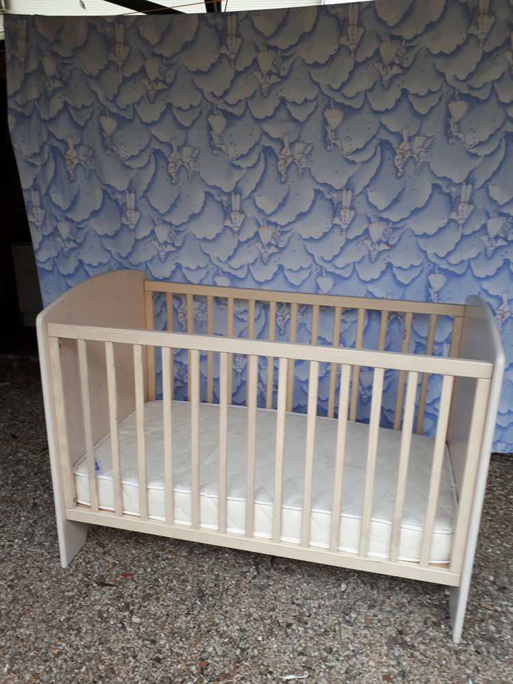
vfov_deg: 65.3
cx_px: 256
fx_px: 534
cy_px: 342
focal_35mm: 27
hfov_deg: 51.4
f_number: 1.9
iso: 50
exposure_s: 1/50
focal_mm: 3.6
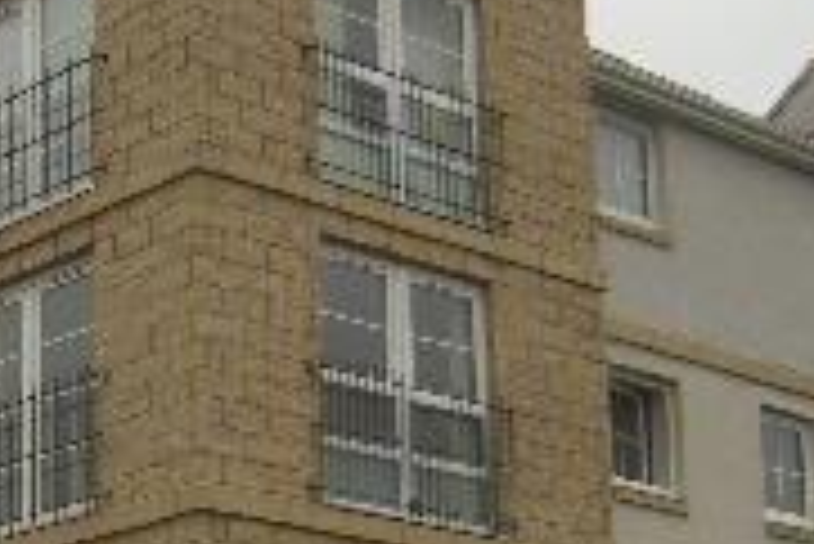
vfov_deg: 13.1
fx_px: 2331
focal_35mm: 103
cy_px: 575
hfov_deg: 19.2
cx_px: -31
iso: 91
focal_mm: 4.7
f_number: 5.6
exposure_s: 1/165
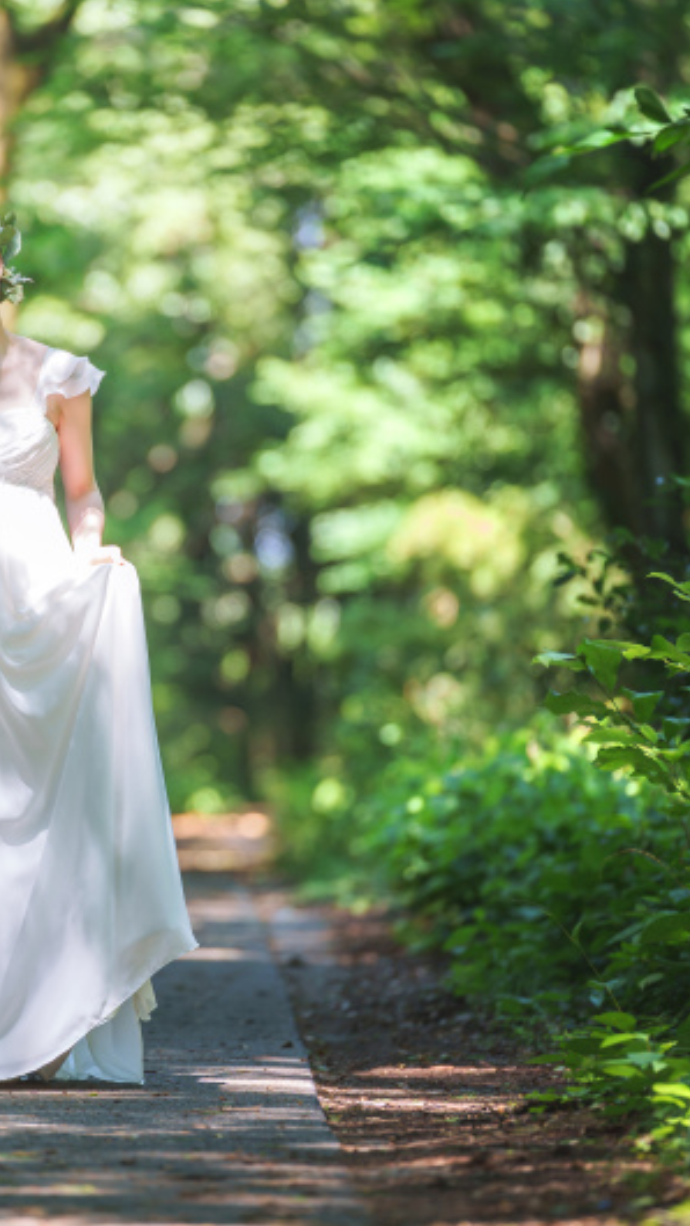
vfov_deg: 7.6
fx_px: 9260
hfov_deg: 4.3
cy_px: 613
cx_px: 141
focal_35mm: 285
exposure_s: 1/250
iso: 320
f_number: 2.8
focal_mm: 180
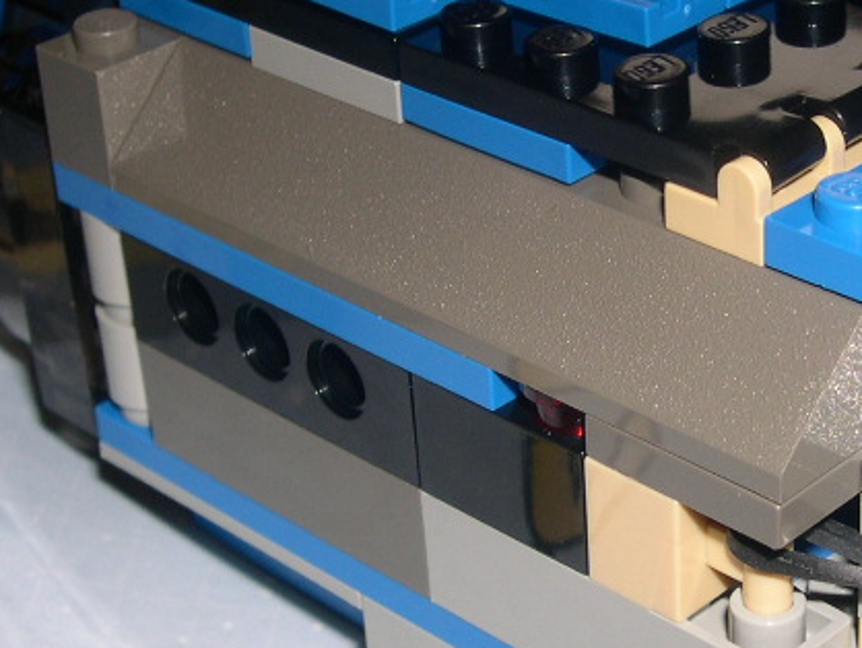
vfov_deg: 15.9
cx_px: 666
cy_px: 378
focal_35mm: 93
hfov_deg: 20.9
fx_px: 2317
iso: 100
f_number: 7.6
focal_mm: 8
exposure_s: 1/60
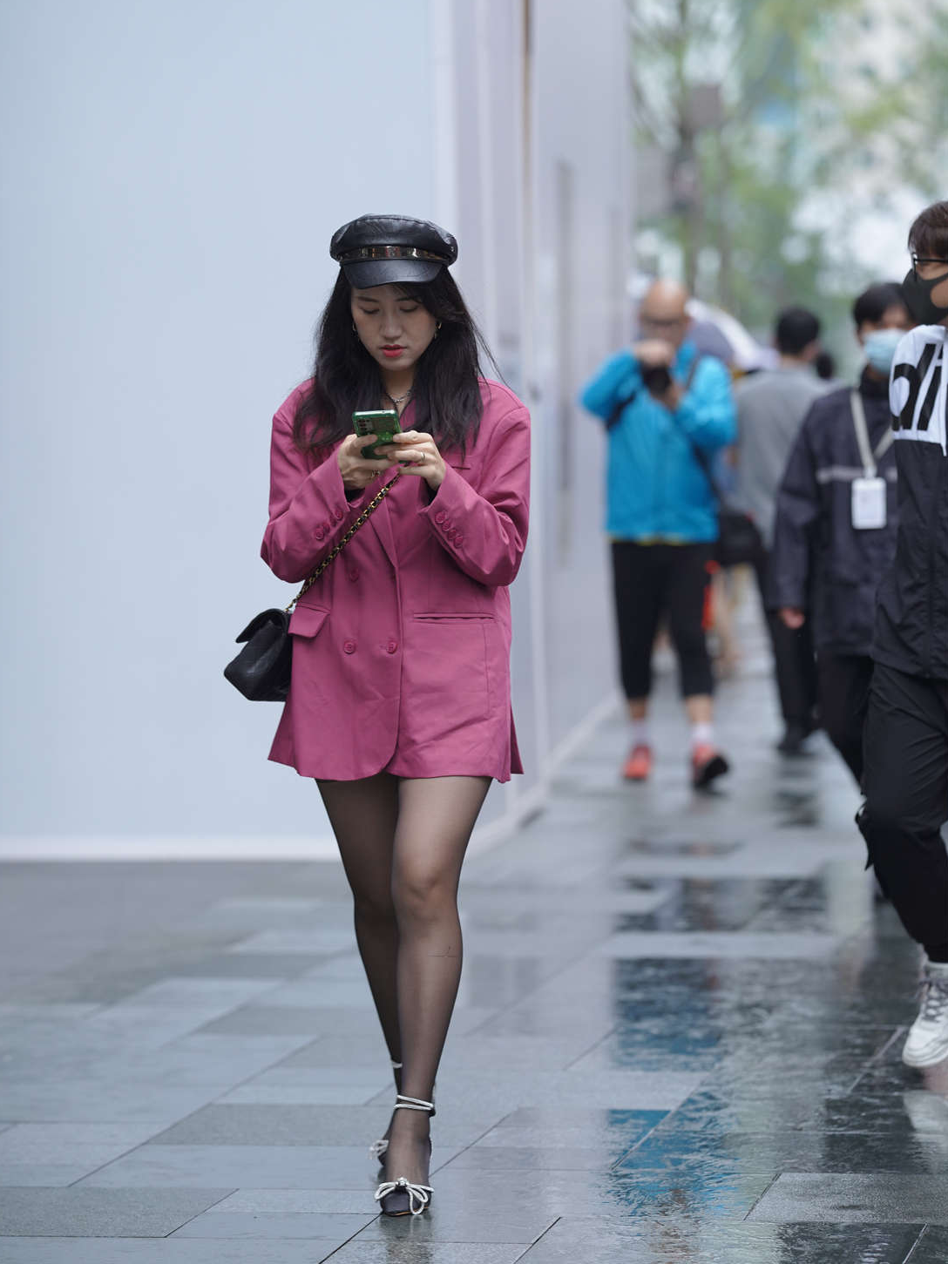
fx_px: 5880
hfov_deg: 9.2
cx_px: 428
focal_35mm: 161
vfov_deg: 12.3
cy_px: 633
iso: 640
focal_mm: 135
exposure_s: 1/800
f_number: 2.8
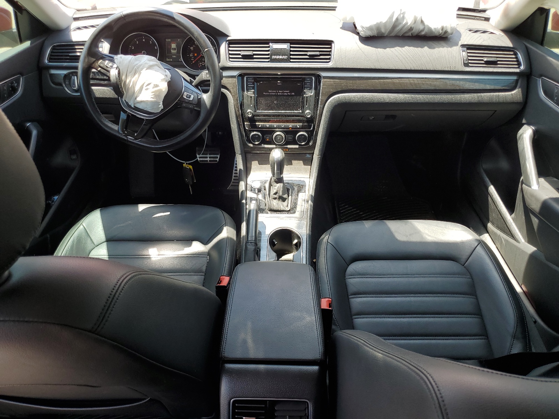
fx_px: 420
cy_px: 210
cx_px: 280
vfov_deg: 53.1
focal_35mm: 26
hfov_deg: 67.3
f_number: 1.5
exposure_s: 1/286
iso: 50
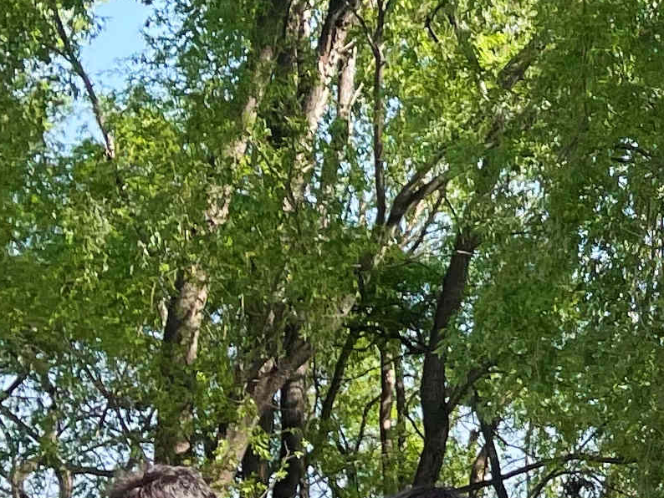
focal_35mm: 132
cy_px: 377
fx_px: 2533
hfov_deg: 12.4
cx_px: 1488
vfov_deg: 11.2
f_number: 1.6
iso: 32
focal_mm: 4.2
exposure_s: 1/963
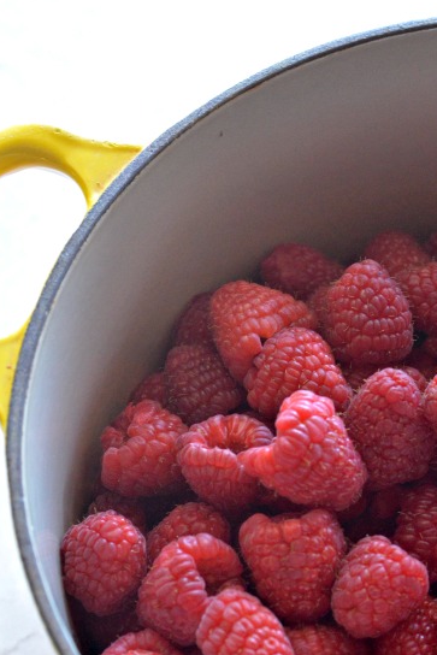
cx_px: 270
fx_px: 2256
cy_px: 525
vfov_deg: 16.4
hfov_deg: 11.1
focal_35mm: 124
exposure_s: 1/100
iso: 1250
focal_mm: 50
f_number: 4.5
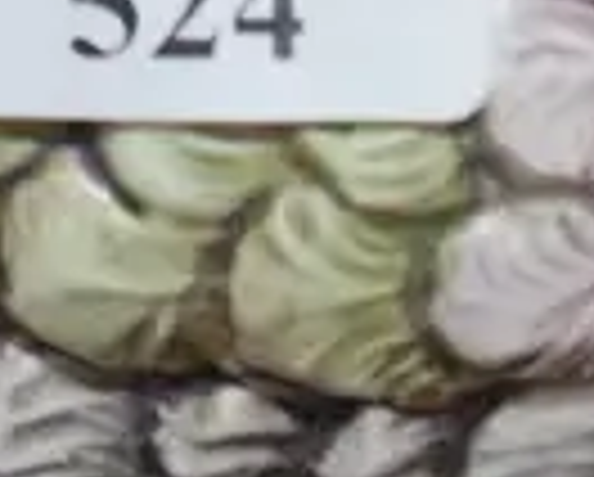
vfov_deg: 5.4
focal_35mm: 287
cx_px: 86
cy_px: -250
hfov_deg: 6.7
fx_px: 5053
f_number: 4.1
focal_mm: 19
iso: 320
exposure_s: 1/60
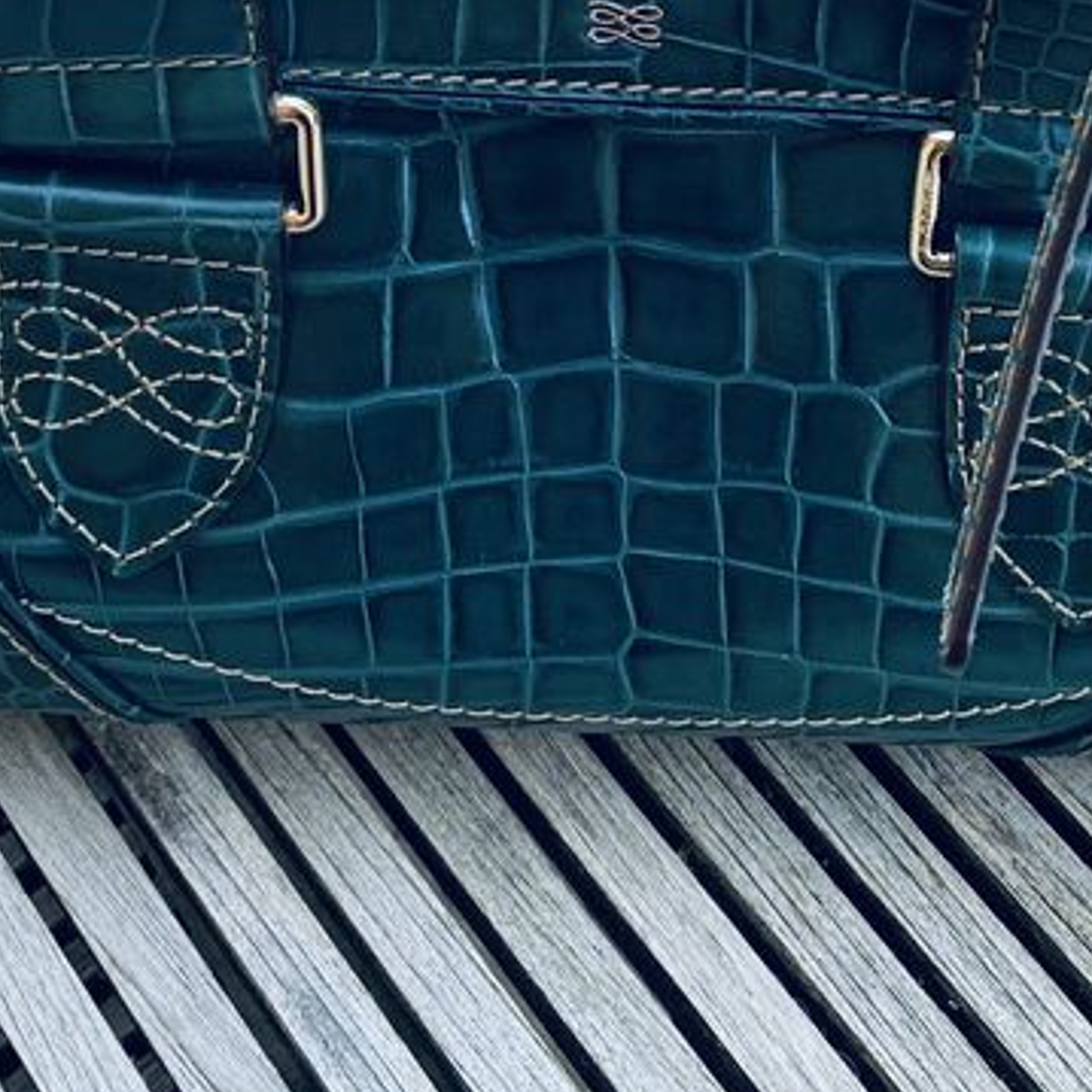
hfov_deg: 26.9
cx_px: 581
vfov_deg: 24.4
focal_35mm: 64
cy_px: -213
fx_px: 2284
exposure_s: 1/211
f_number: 1.8
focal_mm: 4.25
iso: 32
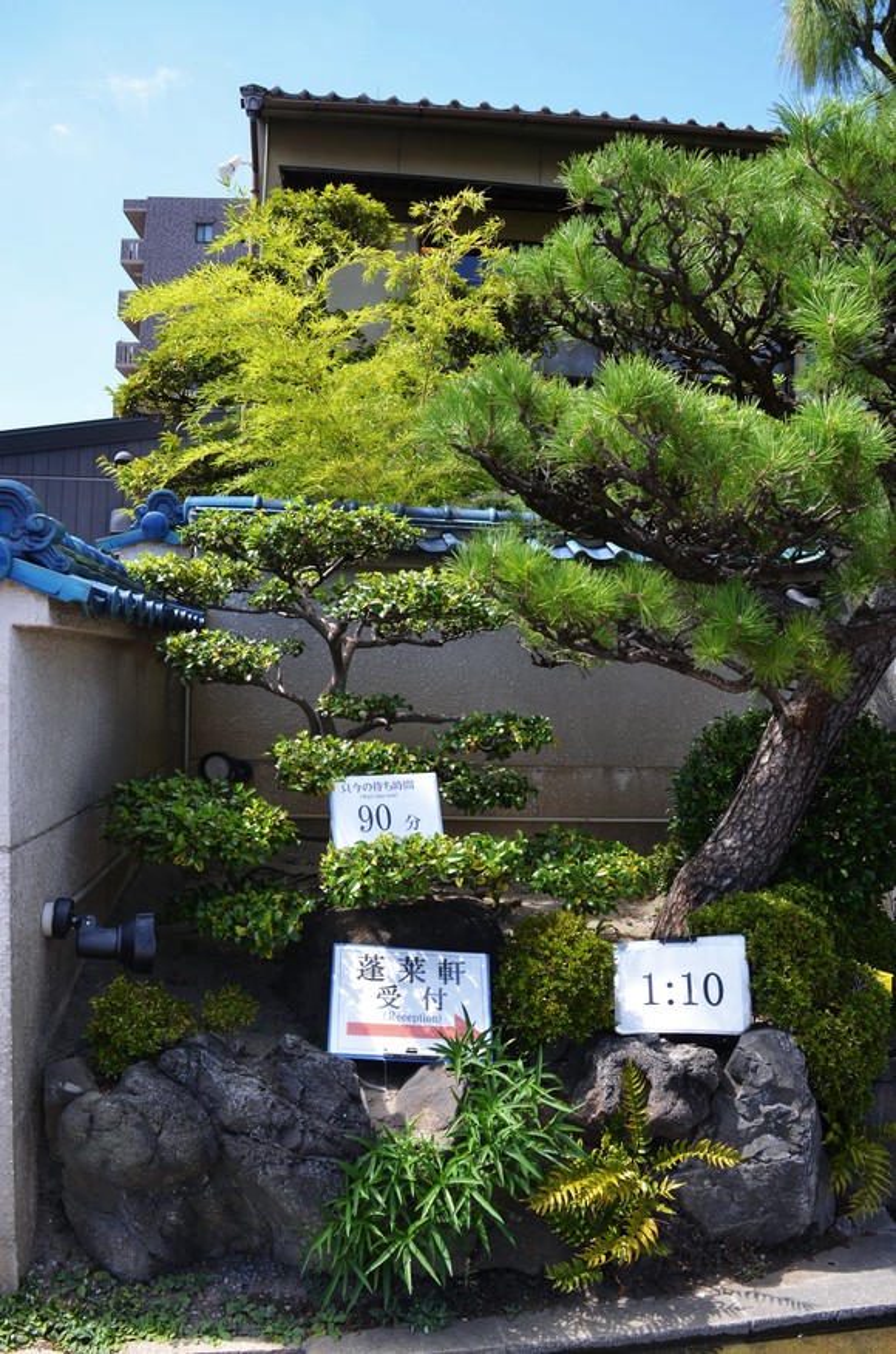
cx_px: 448
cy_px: 677
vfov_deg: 67.5
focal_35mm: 27
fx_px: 1013
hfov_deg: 47.7
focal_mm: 18
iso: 200
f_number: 7.1
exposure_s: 1/200
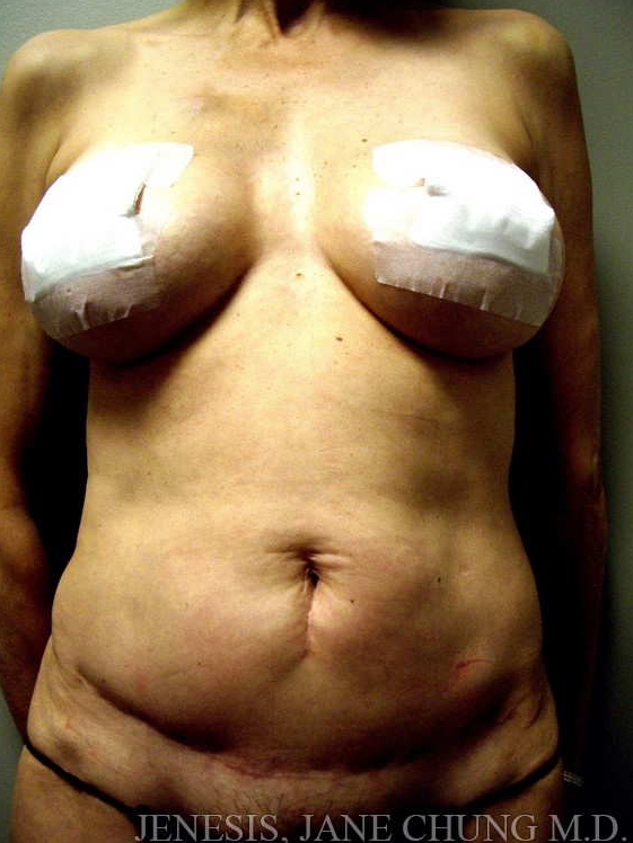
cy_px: 420
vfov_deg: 47.9
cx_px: 314
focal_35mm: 39
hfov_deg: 36.8
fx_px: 951
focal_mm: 7.9
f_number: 2.8
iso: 400
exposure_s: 1/25
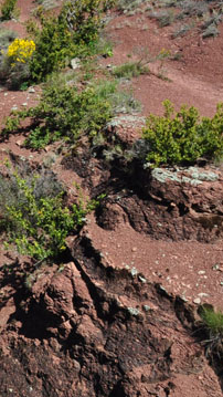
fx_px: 662
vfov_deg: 33.2
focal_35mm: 63
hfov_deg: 15.9
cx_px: -194
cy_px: 162
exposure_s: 1/200
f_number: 14
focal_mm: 18
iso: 400
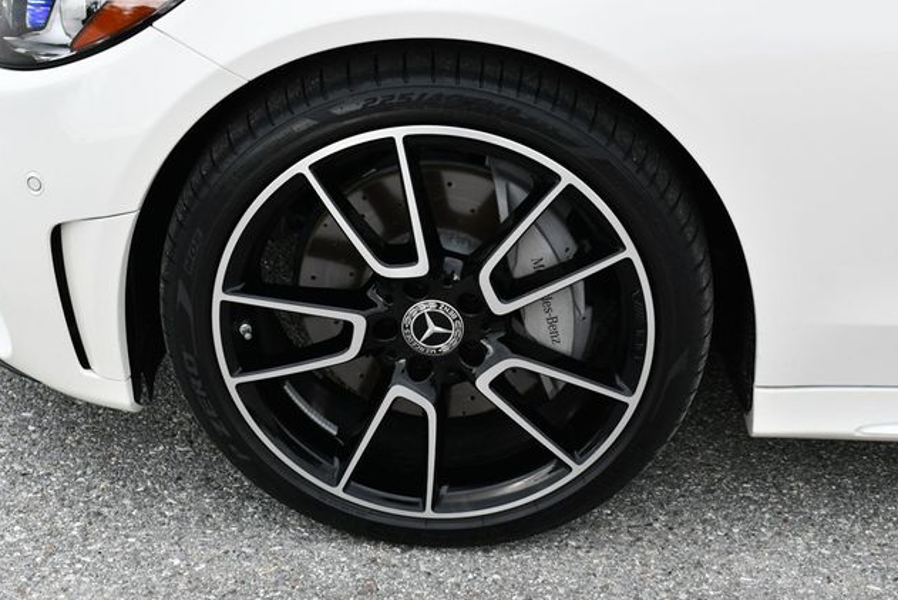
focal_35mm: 71
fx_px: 1773
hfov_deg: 28.4
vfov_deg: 19.2
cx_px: 450
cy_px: 301
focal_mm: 35
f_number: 5.6
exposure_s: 1/250
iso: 200
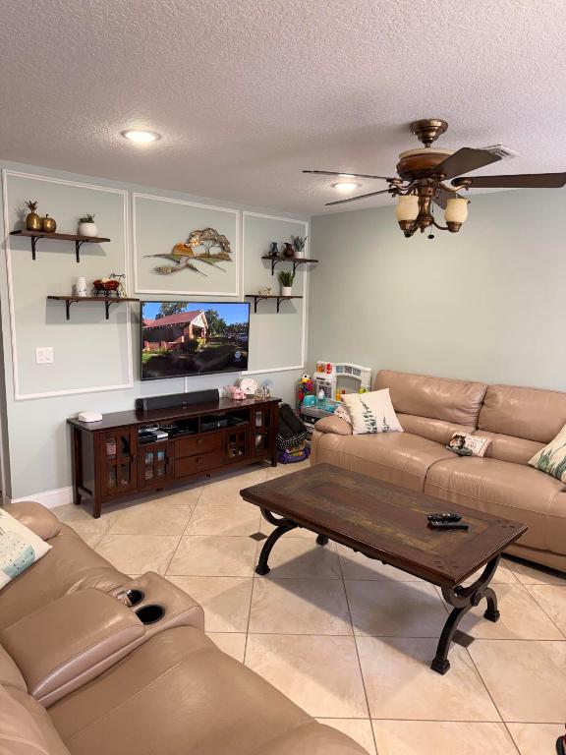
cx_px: 283
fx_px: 523
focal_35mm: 24
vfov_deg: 71.6
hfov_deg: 56.8
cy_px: 378
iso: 125
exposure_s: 1/60
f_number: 1.78
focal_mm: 6.76
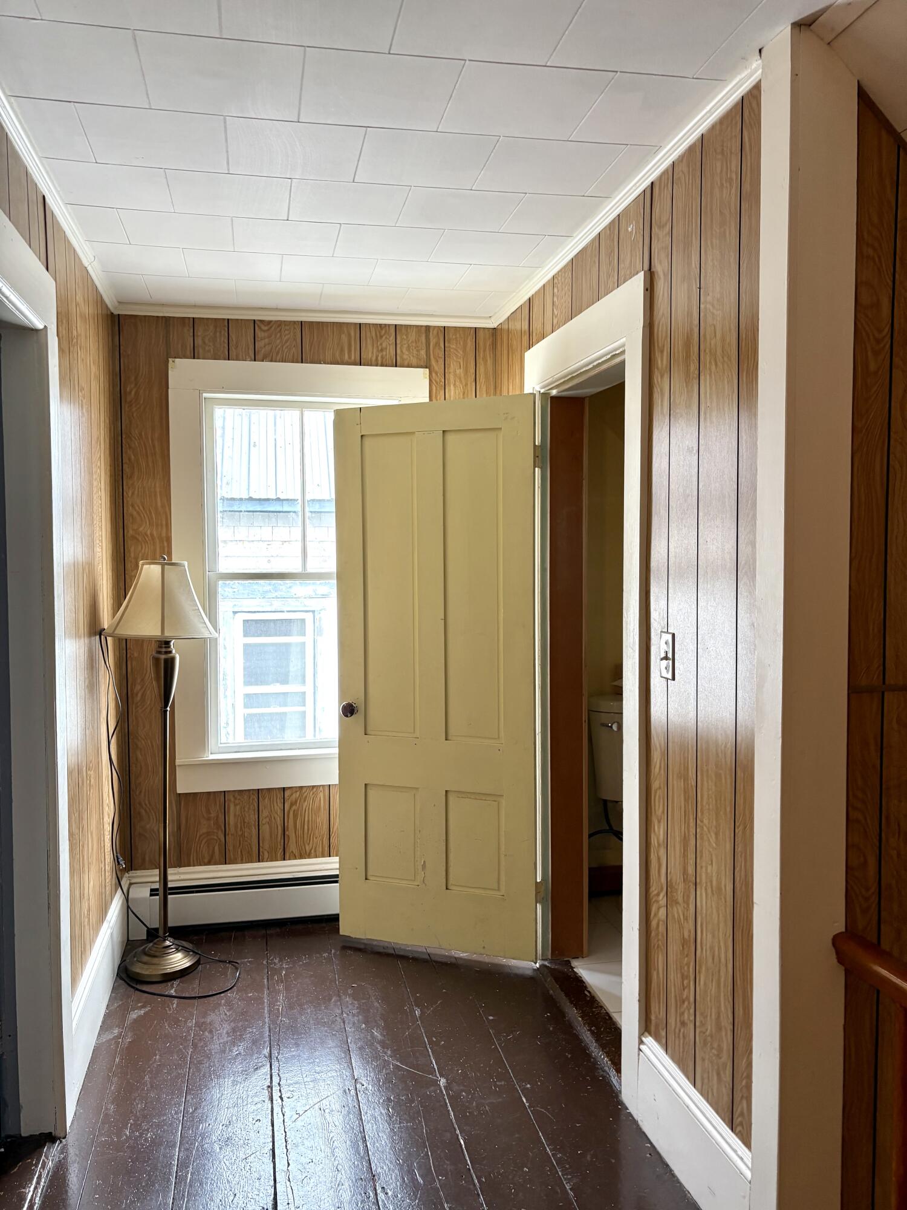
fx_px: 908
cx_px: 454
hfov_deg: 53.1
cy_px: 605
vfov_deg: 67.3
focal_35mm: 26
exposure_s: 1/105
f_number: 1.6
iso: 125
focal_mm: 5.96
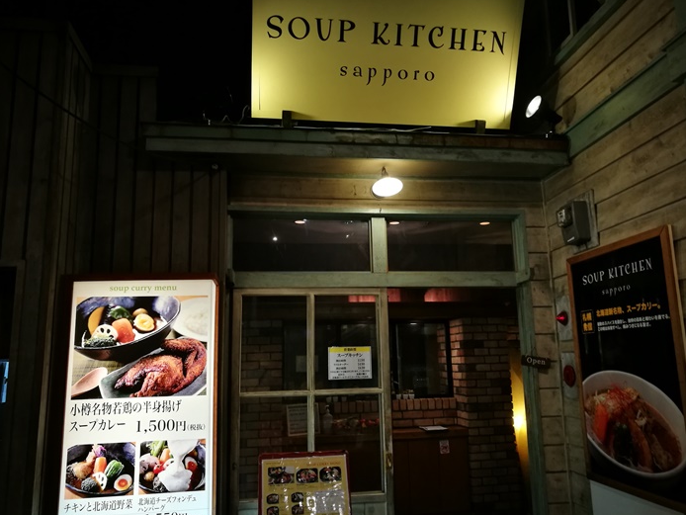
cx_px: 350
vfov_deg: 49.8
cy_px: 258
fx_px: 555
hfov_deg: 63.4
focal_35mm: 28
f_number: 2.2
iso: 250
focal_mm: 4.5
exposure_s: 1/33.3
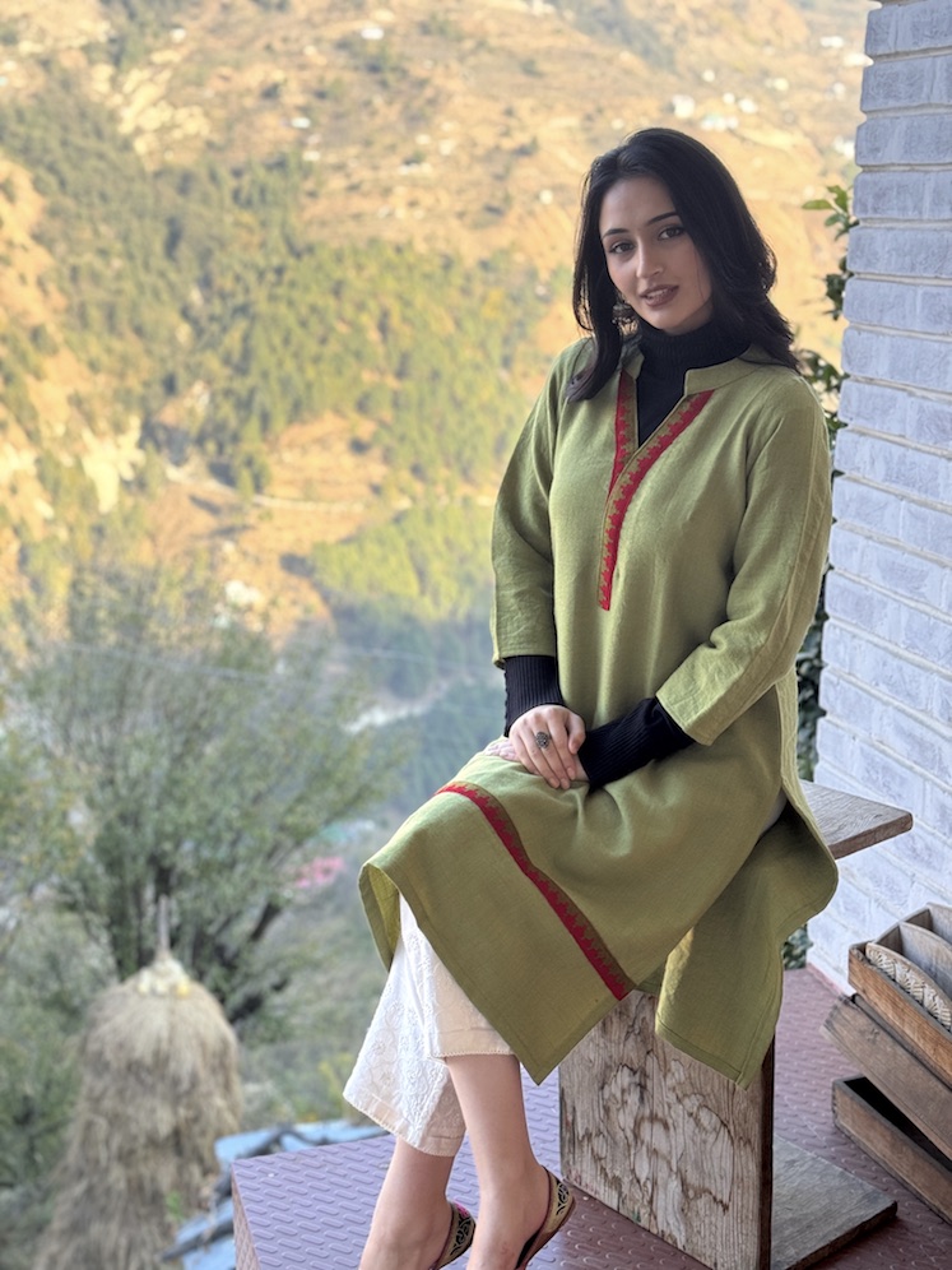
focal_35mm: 48
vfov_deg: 39.7
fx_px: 1760
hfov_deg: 30.3
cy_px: 635
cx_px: 476
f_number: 1.78
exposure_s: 1/544
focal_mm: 6.76
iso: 64
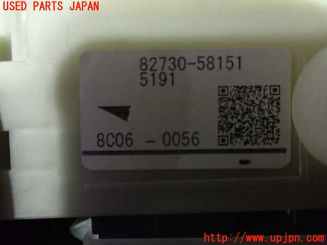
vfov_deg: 46.8
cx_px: 164
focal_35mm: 30
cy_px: 122
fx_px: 283
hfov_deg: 60.0
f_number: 2.3
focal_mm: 5.4
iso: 800
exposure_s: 1/30
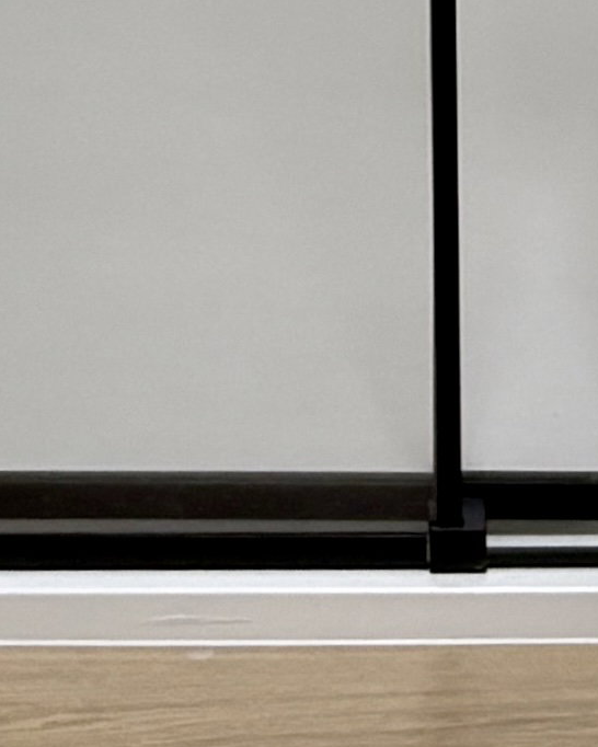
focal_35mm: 201
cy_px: -1476
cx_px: 64
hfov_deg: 7.7
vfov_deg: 8.2
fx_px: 4445
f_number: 1.6
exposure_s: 1/116
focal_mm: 5.96
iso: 125
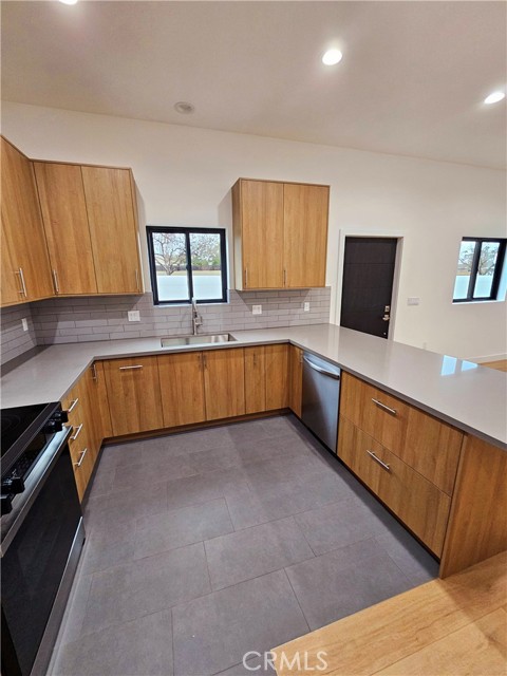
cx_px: 254
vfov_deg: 106.2
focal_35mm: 13
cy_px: 338
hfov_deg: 89.9
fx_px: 254
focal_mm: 2.2
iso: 200
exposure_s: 1/60.2
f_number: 2.2
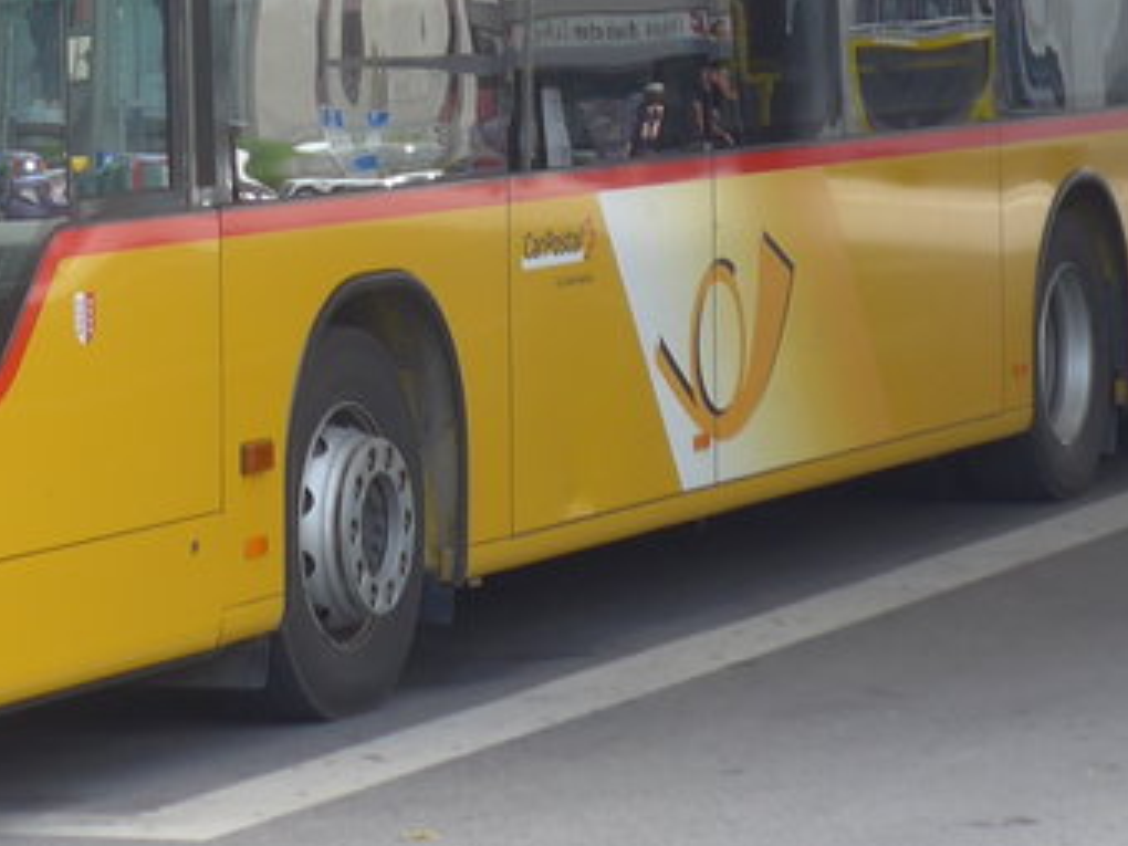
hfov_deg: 10.2
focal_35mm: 194
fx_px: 6322
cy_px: -239
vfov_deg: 7.6
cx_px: 265
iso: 80
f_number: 3.4
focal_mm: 11.3
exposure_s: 1/200
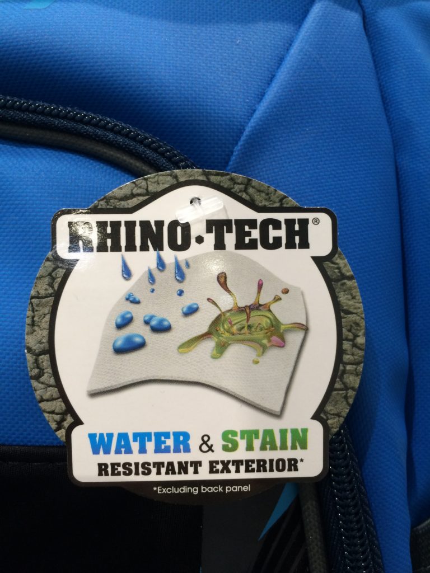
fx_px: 480
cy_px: 286
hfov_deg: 48.2
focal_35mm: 29
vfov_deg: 61.7
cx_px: 215
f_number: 2.2
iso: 80
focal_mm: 4.15
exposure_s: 1/30
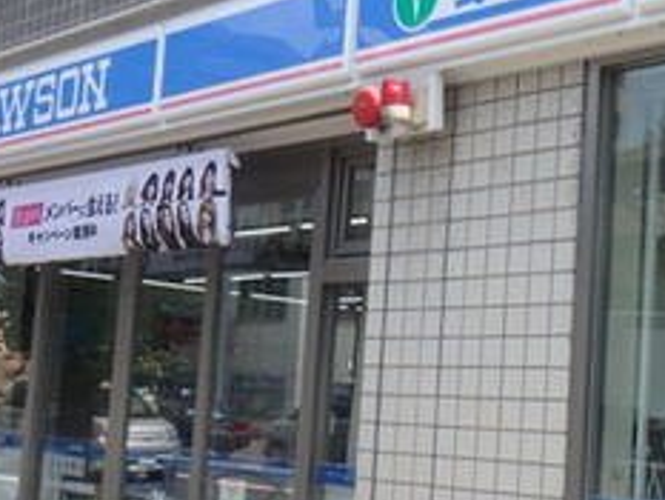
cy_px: 313
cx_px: 639
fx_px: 1211
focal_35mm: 63
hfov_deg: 29.0
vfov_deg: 23.2
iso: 125
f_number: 3.5
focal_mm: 3.7
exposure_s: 1/640
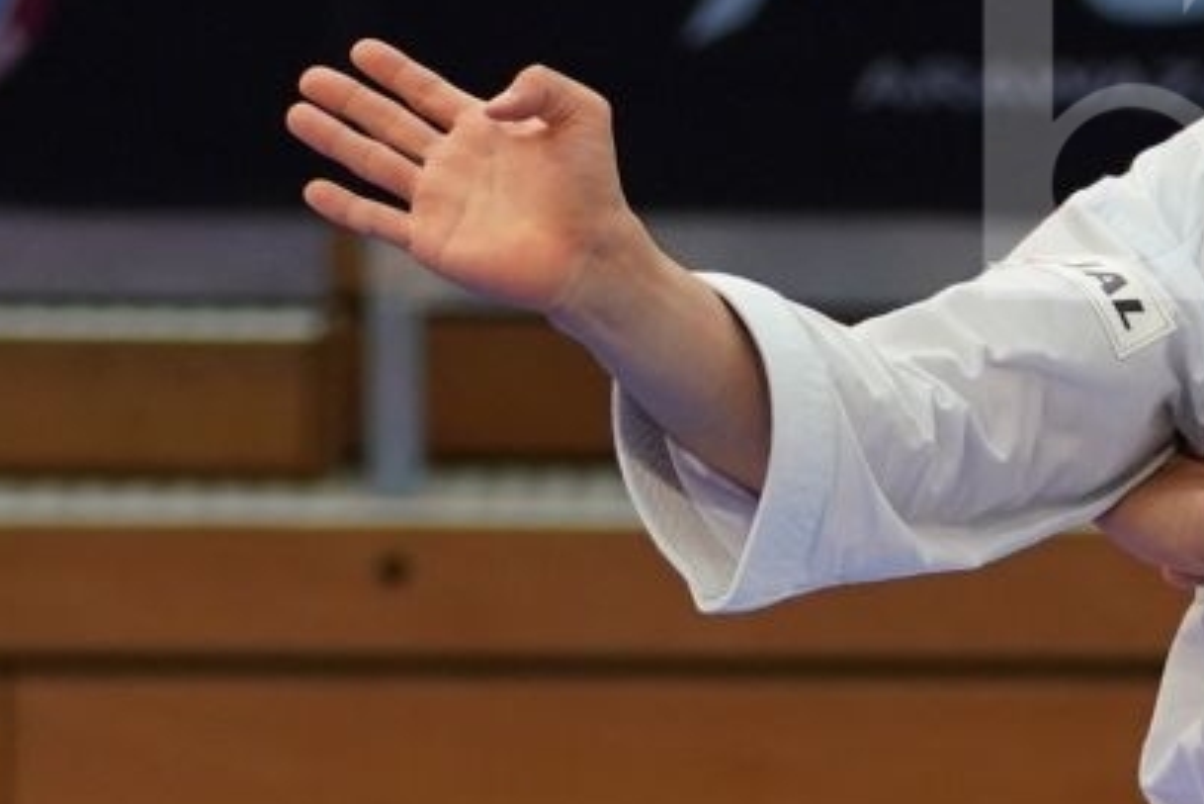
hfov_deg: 3.4
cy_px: 1080
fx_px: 20474
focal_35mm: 612
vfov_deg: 2.2
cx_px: 1260
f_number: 2.8
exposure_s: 1/400
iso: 500
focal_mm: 92
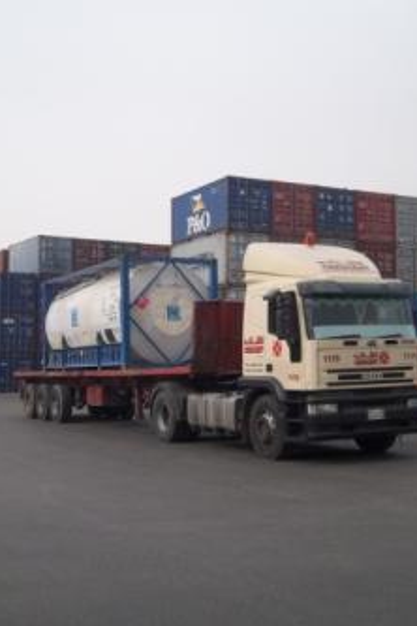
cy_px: 314
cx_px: 203
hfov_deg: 27.5
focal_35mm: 49
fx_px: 851
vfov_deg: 40.3
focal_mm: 6.17
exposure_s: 1/125
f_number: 8.67
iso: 64
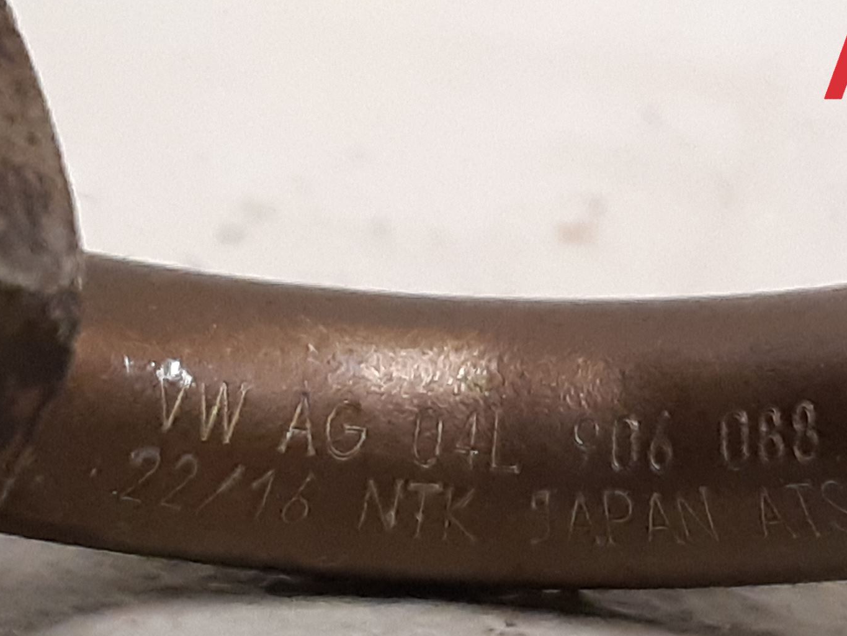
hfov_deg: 47.0
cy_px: 471
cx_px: 570
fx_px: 954
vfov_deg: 36.0
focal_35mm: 39
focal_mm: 3.93
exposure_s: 1/50
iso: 320
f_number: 1.7
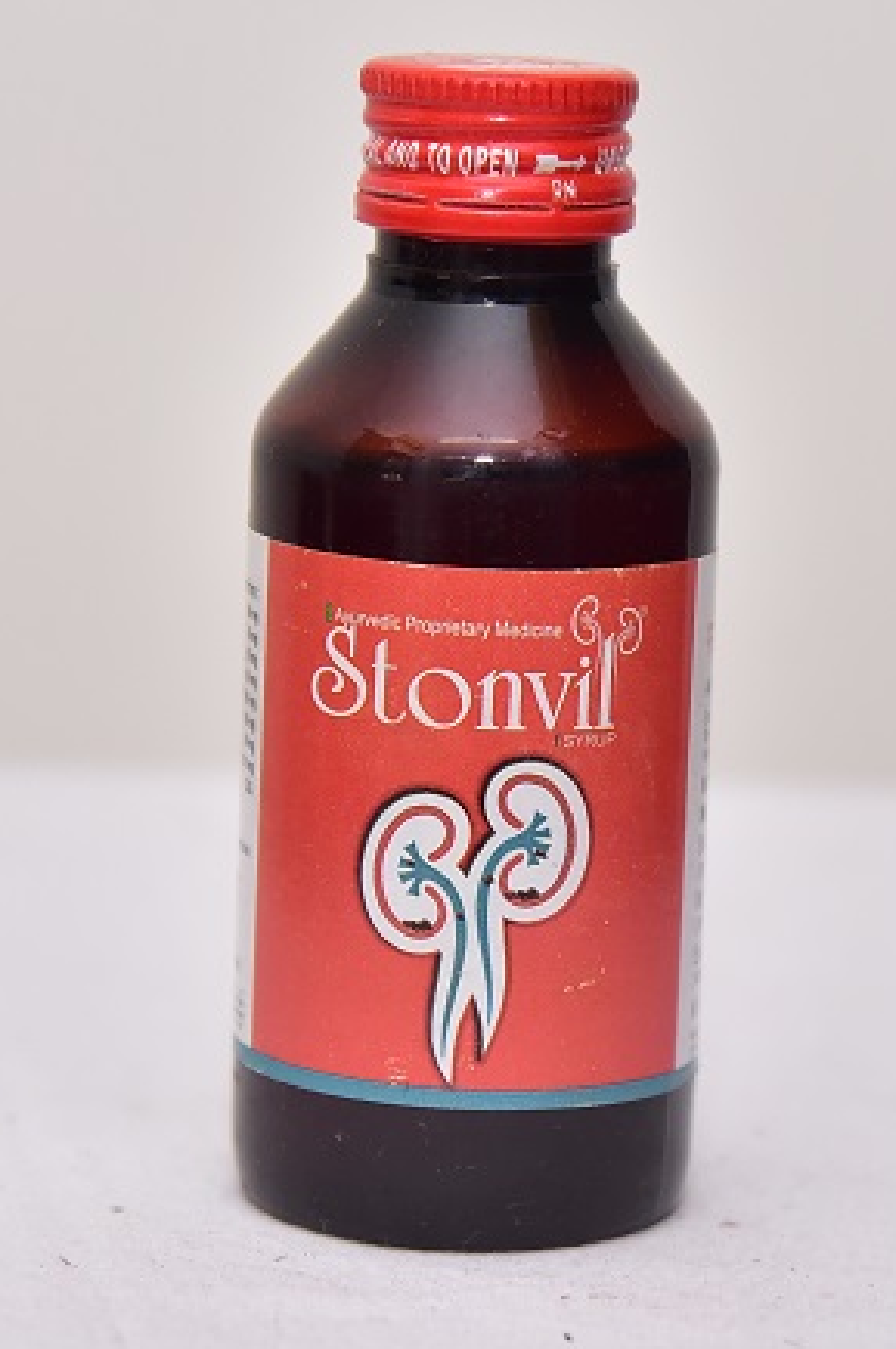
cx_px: 484
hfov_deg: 13.1
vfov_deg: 19.7
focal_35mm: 104
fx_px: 3892
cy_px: 611
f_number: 5
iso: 1600
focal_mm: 86
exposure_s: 1/200
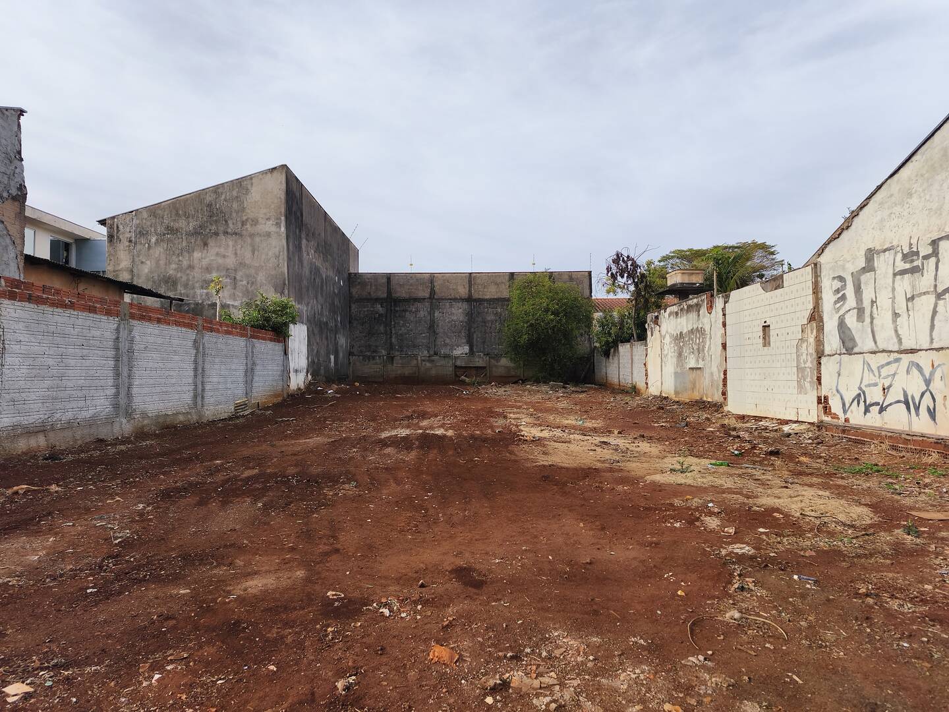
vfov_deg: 58.9
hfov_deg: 73.9
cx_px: 474
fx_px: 631
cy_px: 356
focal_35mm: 23
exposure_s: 1/739
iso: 50
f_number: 1.65
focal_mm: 6.14
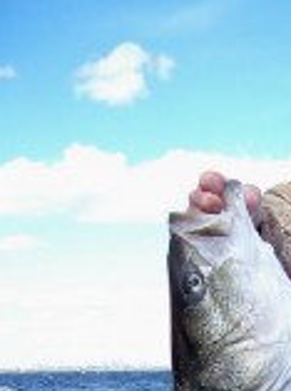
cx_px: 371
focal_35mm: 92
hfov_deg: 15.3
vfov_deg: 20.0
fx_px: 1035
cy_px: 478
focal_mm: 5.85
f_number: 2.8
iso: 64
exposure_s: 1/320
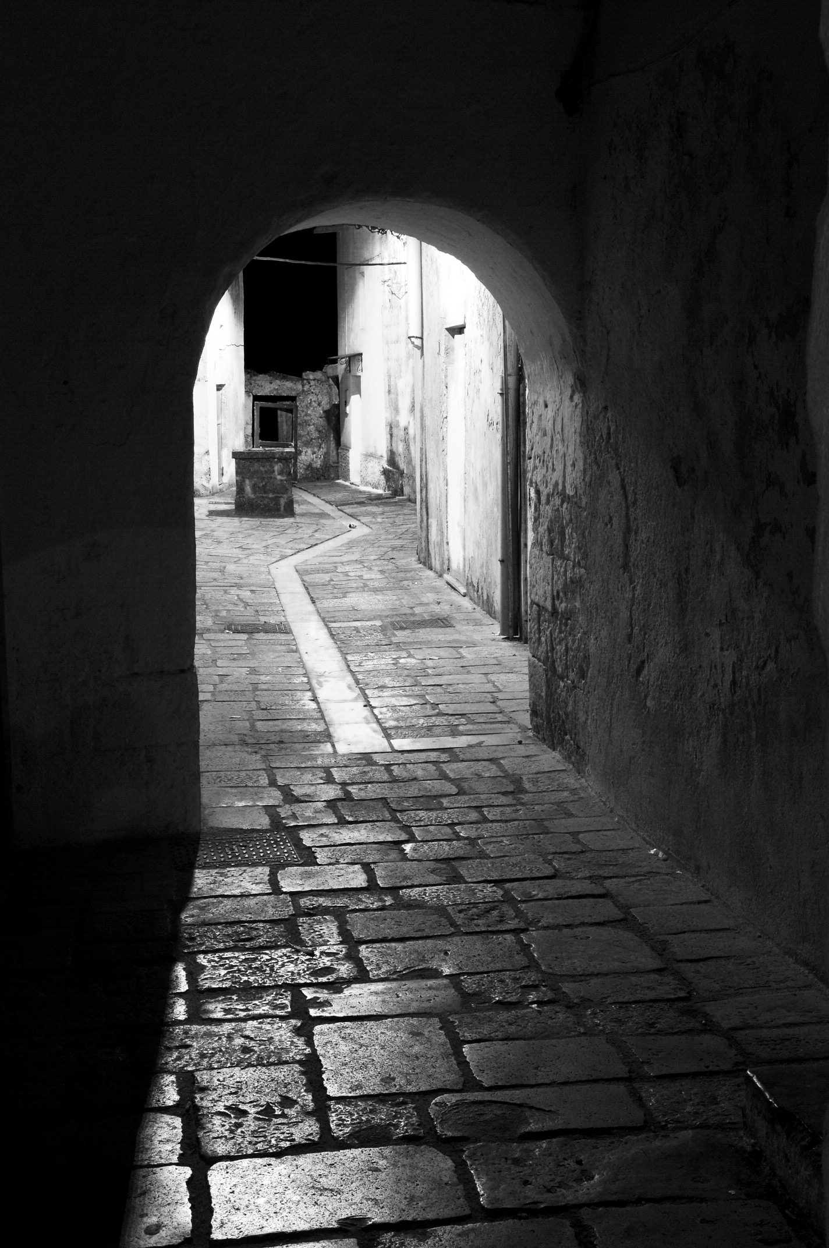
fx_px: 1610
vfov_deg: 42.4
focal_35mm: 46
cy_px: 624
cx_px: 414
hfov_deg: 28.9
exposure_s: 5
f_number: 14
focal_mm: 31
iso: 200
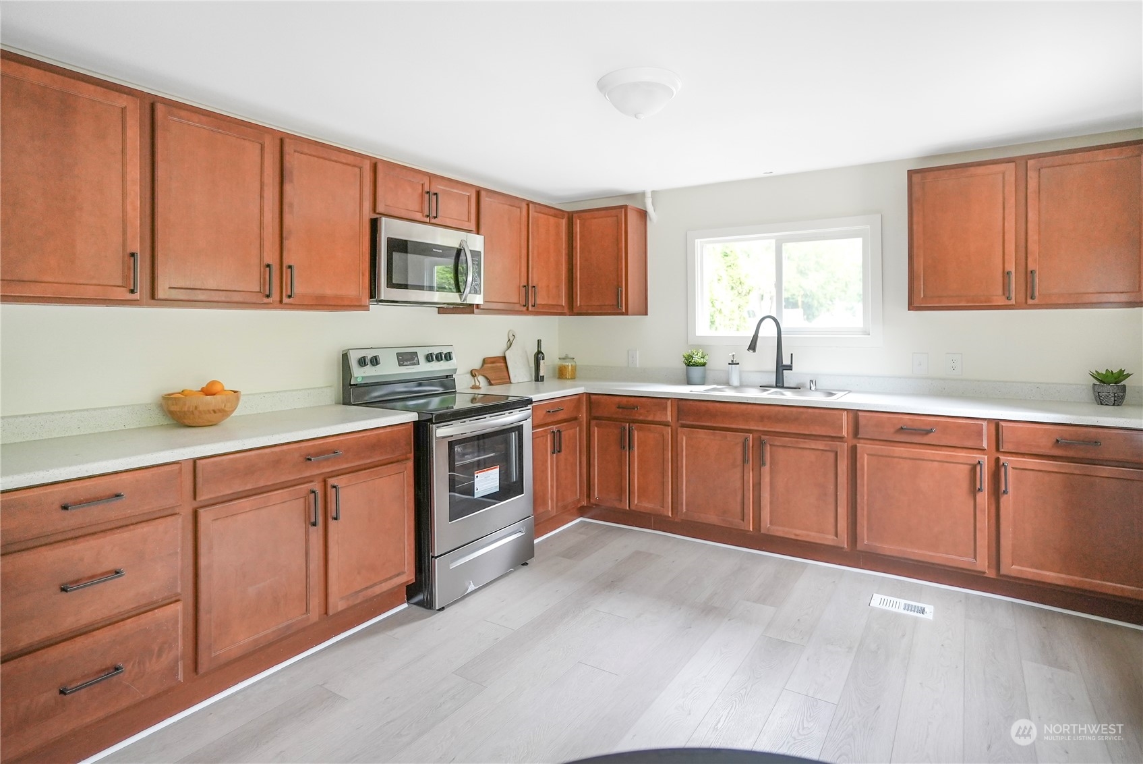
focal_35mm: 19
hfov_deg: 86.9
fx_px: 604
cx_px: 572
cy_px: 382
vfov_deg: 64.6
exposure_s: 1/160
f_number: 2.8
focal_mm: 19
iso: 1600
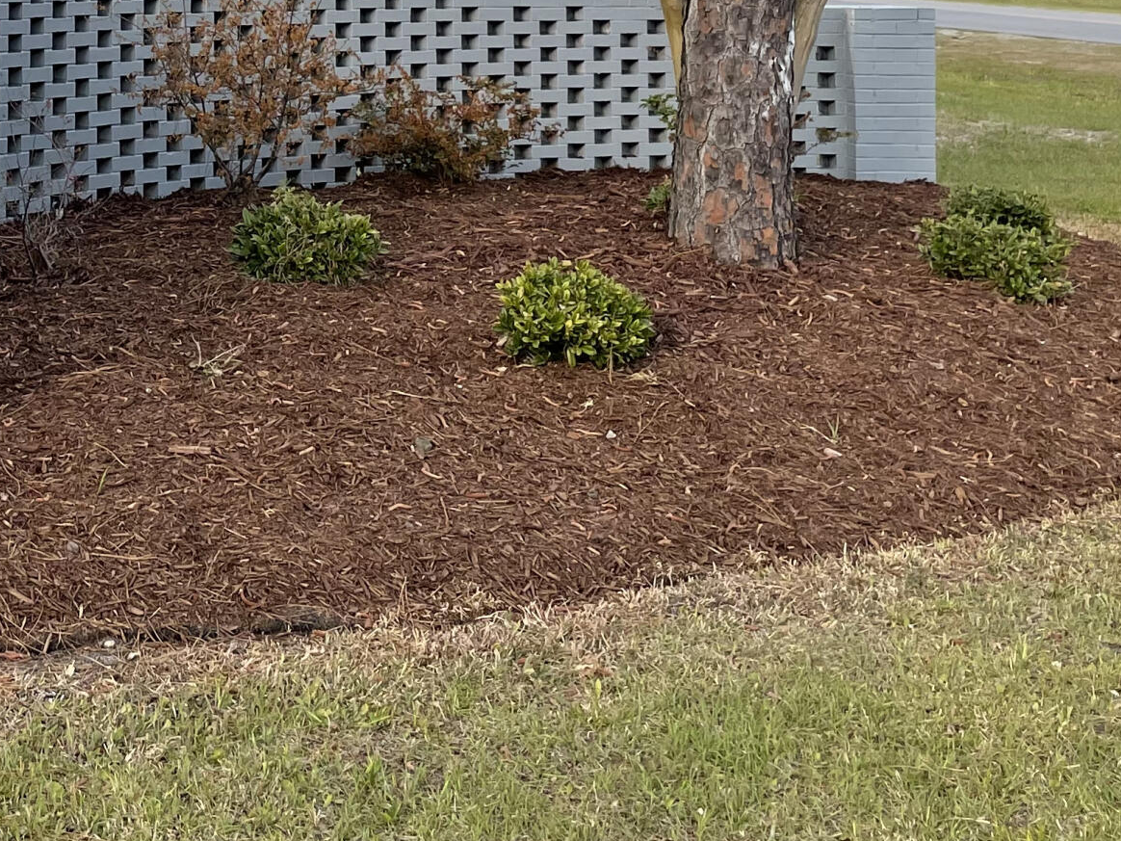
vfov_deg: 20.7
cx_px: 5
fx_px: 2170
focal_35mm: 67
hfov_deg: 27.4
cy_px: -123
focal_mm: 4.2
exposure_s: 1/759
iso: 32
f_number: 1.6
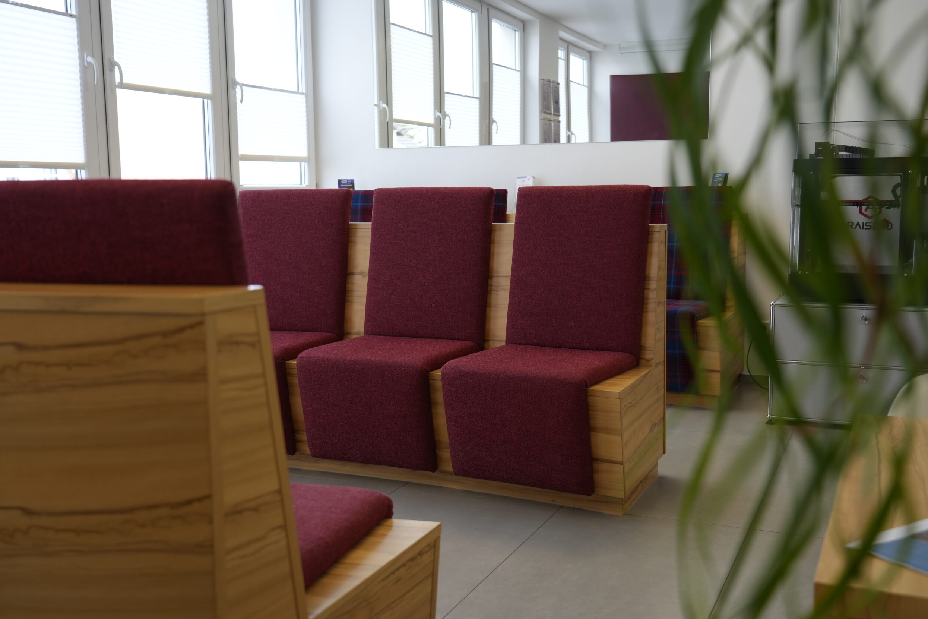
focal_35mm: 37
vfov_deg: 35.9
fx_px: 954
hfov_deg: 51.9
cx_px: 475
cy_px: 315
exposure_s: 1/250
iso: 800
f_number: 4
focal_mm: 36
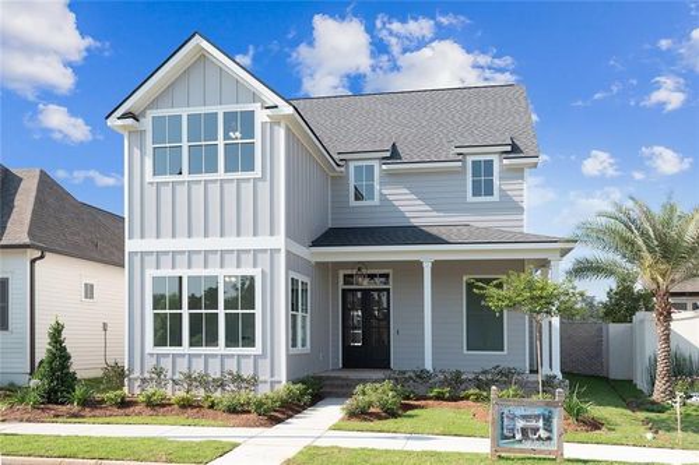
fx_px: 621
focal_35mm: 32
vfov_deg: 41.1
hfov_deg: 58.7
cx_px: 350
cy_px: 232
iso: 400
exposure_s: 1/320
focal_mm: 32
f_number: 10
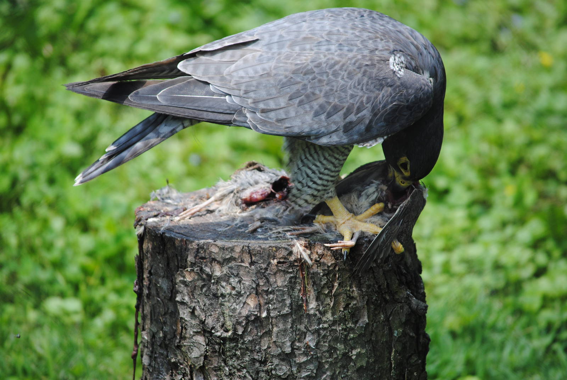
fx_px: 5204
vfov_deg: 4.2
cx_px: 284
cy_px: 190
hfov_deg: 6.2
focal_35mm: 330
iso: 250
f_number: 5.3
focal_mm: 220
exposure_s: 1/500
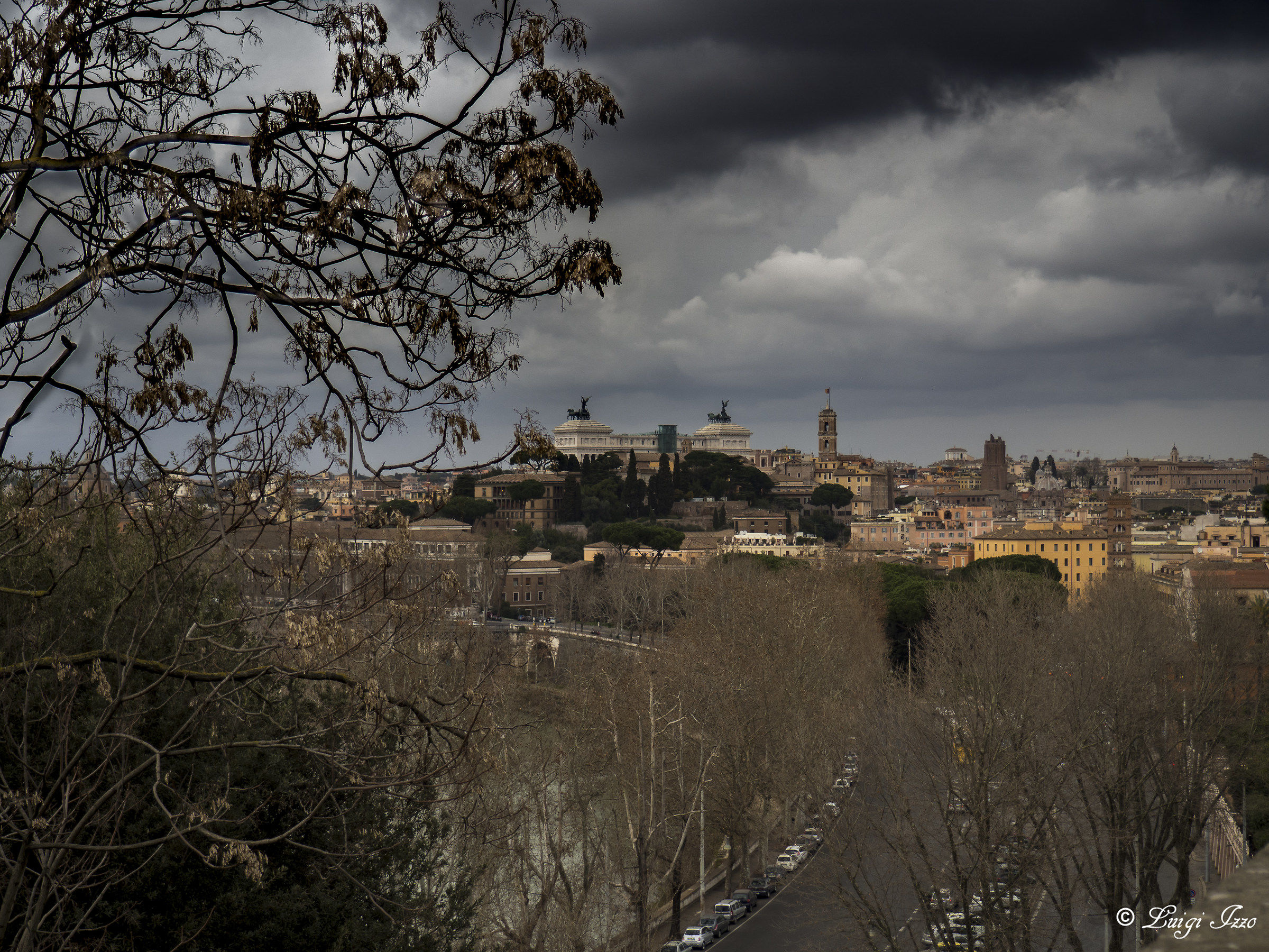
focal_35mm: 58
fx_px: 2126
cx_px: 634
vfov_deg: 25.2
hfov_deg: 33.2
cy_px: 476
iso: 640
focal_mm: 29
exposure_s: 1/125
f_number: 5
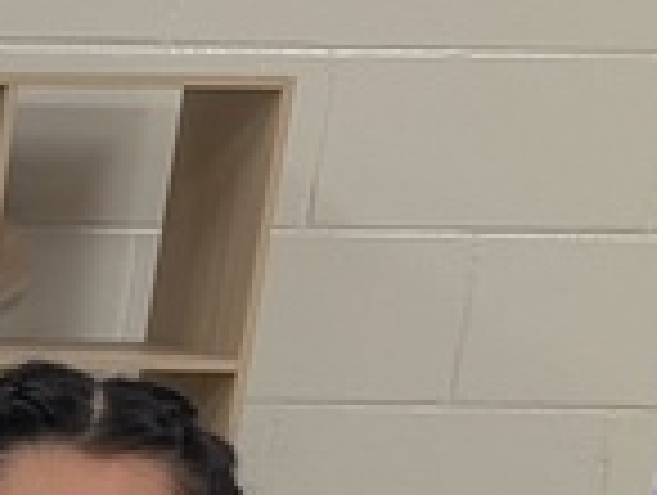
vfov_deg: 8.0
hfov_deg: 9.6
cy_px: 1285
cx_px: -1184
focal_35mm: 168
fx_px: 3194
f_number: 1.68
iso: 136
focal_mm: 6.9
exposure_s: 1/92.3
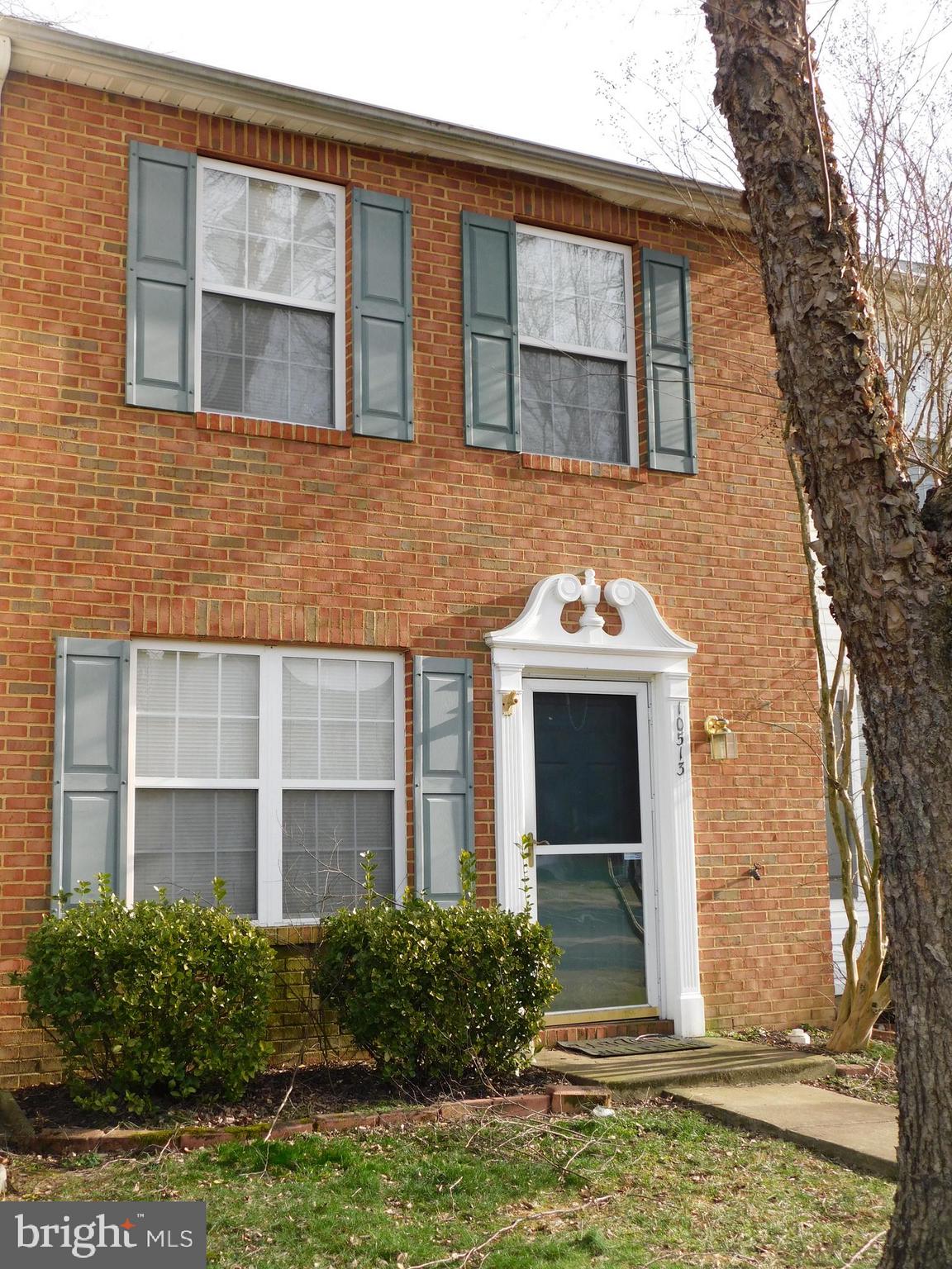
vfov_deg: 46.8
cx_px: 476
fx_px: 1467
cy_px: 634
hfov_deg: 36.0
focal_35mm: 40
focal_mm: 7.1
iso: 125
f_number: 3.6
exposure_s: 1/400
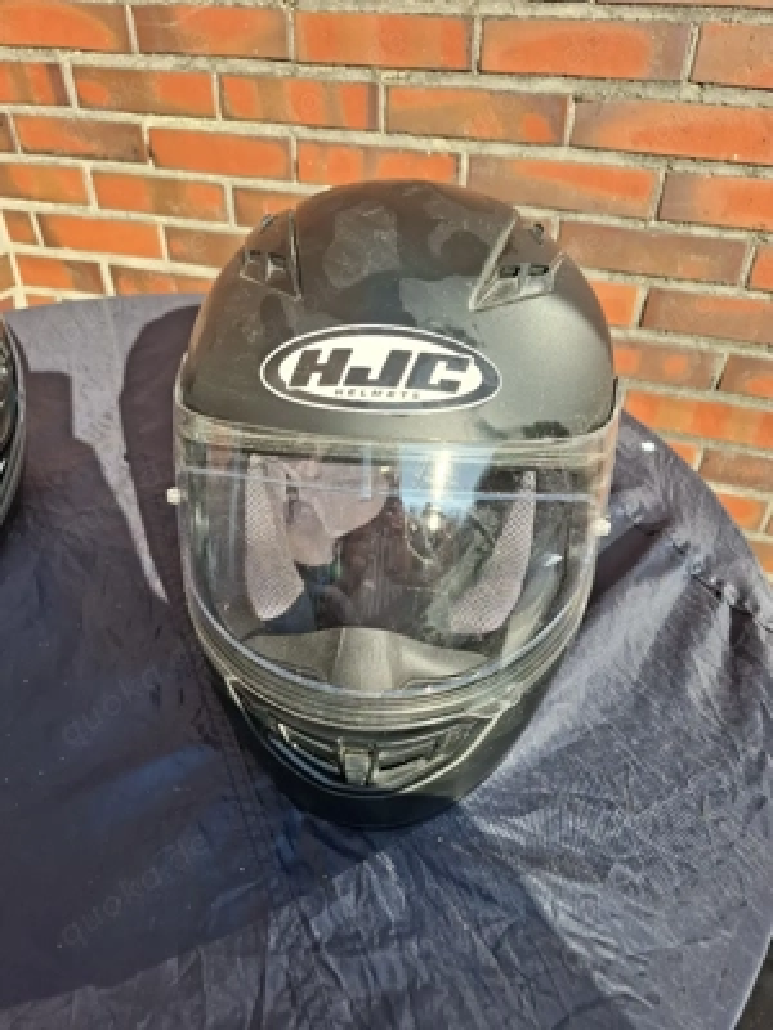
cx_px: 386
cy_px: 515
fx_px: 685
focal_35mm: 23
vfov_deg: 73.9
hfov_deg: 58.9
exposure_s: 1/714
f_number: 1.8
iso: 50
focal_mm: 5.54
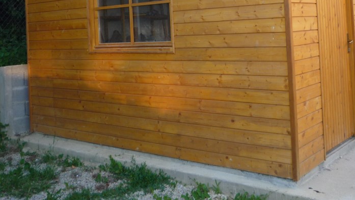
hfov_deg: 42.8
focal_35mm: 48
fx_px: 452
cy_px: 12
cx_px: 204
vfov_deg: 24.1
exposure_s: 1/100
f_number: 3.3
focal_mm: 5.2
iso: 100
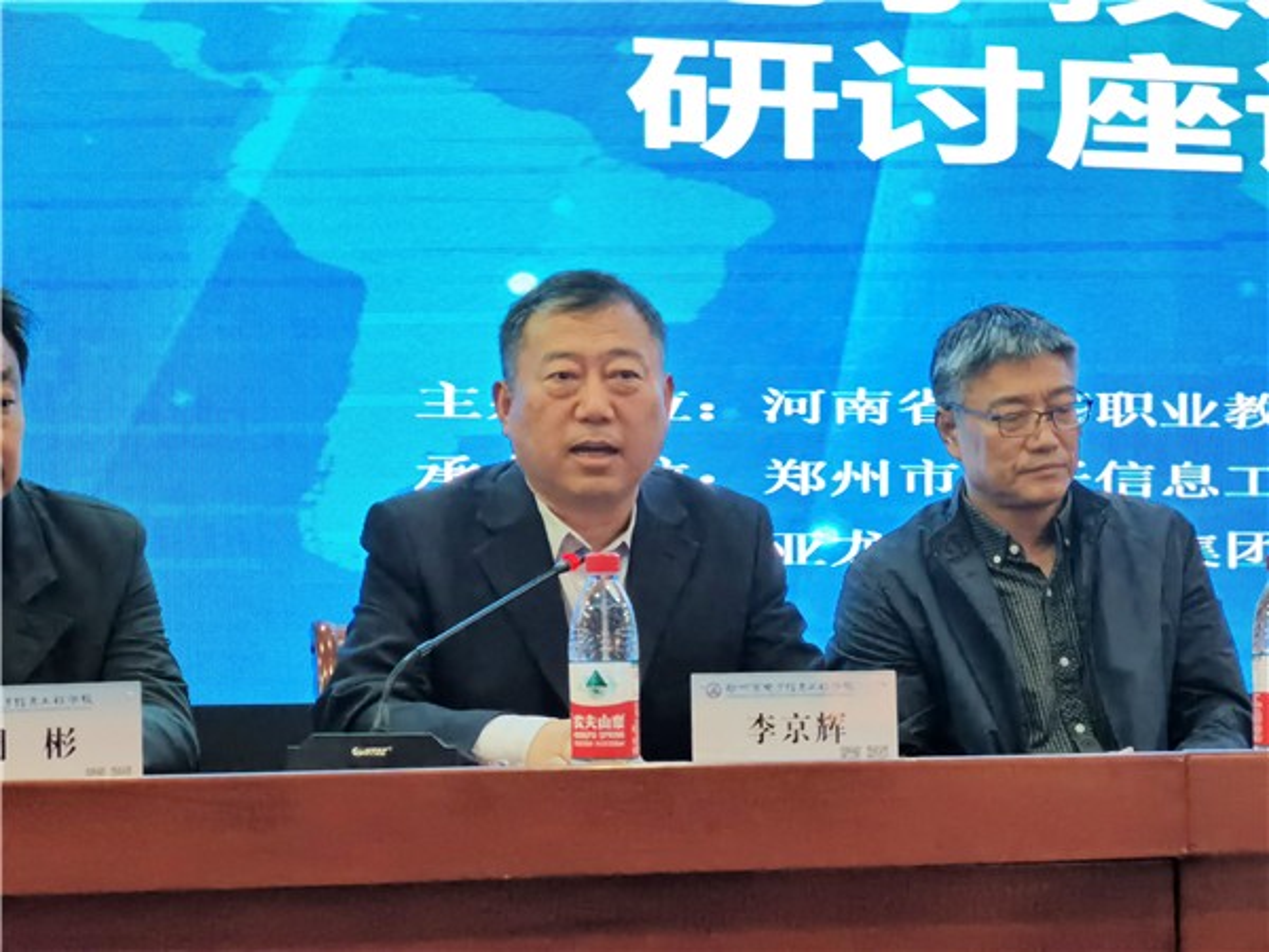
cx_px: 634
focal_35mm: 84
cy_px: 476
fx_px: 3079
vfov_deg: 17.6
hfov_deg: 23.3
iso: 200
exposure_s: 1/120
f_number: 2.4
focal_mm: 7.48
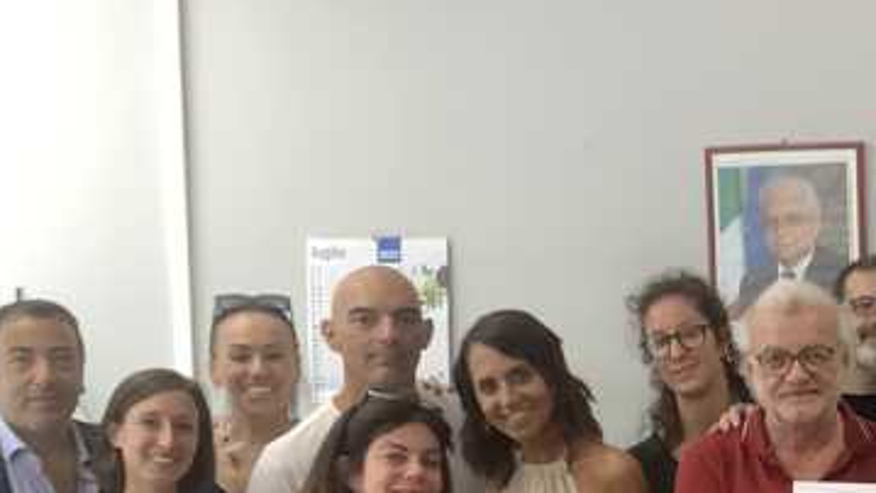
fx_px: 2184
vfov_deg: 12.6
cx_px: 1042
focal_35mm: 94
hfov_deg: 21.2
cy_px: 556
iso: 125
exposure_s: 1/50
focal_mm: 3.3
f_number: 2.4
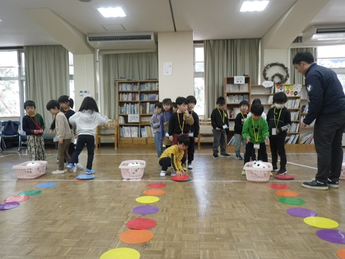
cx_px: 172
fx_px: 279
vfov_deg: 49.7
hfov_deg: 63.4
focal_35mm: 28
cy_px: 130
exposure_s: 1/50
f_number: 3.5
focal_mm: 5
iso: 160
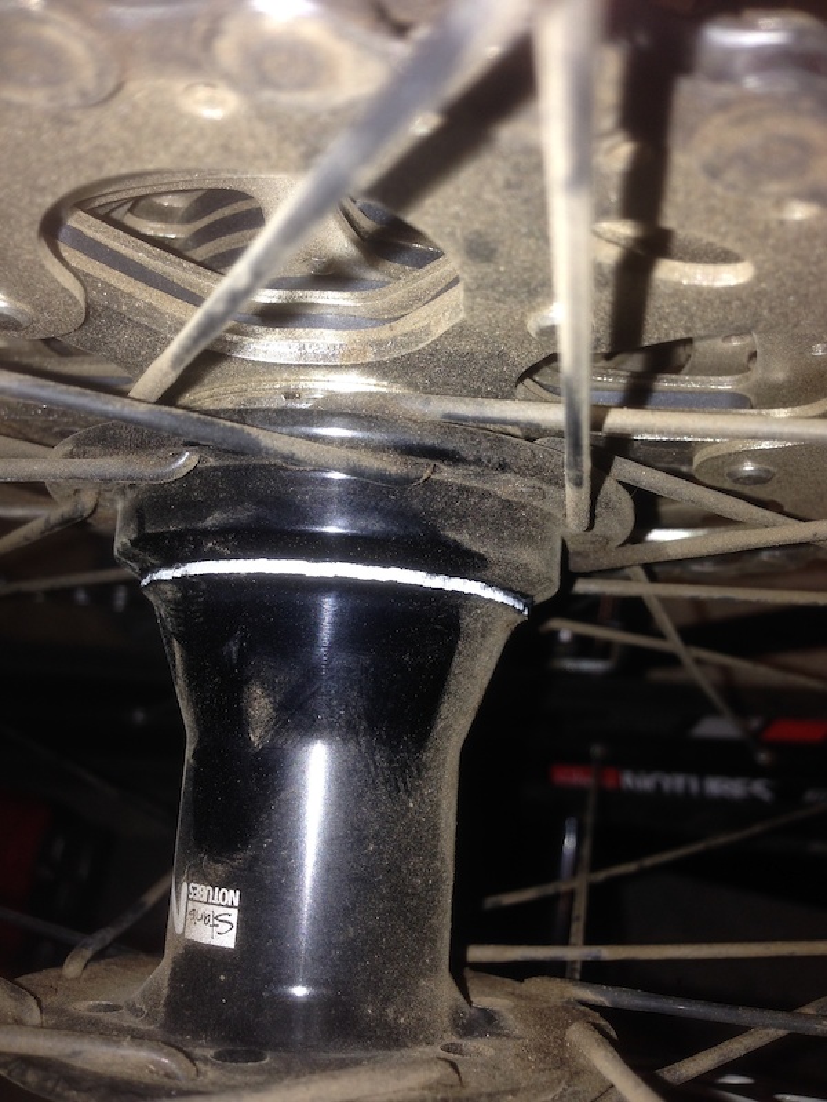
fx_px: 1051
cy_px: 551
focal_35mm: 33
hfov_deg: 42.9
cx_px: 414
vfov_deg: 55.4
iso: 50
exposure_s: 1/54
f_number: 2.4
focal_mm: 4.12
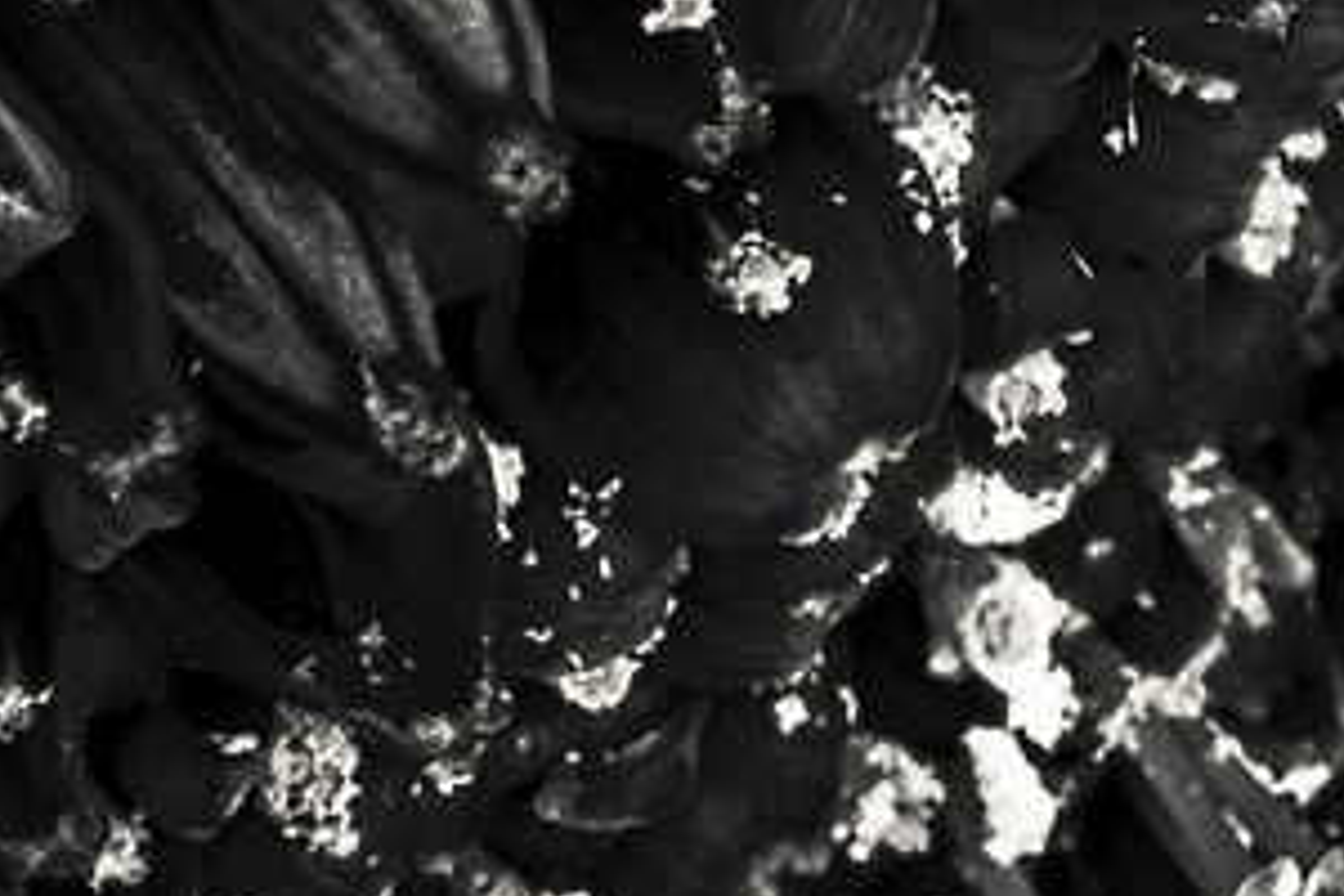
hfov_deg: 2.8
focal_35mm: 720
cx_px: 3499
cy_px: -1693
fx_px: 26878
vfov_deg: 1.9
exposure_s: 1/2
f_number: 11
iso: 200
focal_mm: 60
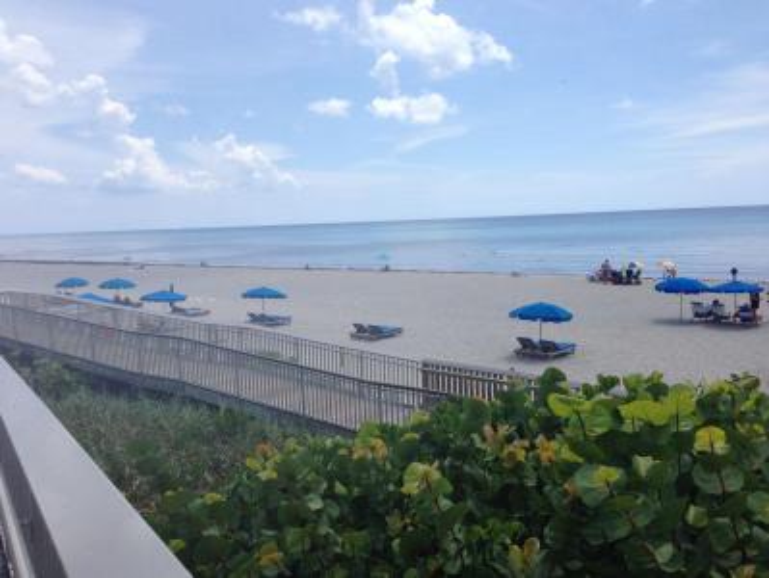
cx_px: 384
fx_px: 734
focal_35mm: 33
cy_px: 289
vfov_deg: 43.0
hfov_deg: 55.3
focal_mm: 4.12
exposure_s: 1/1748
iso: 50
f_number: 2.4
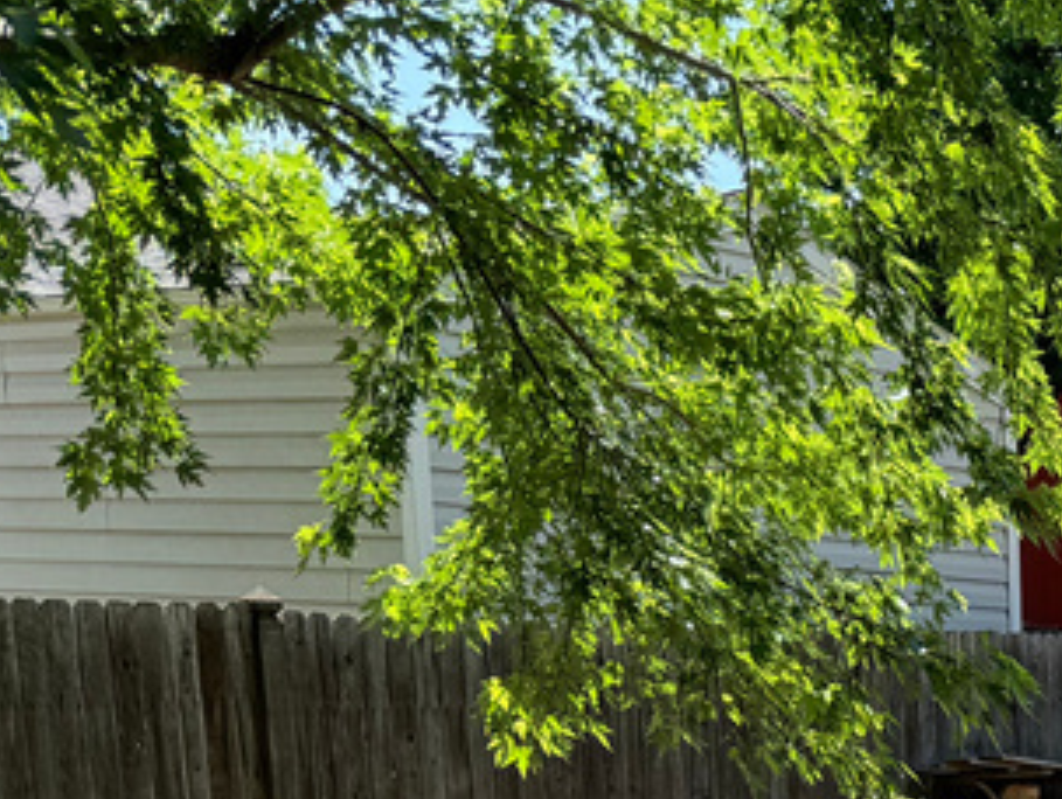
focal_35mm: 81
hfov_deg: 20.7
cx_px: 1574
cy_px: 1293
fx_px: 2488
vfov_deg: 16.2
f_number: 1.78
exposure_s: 1/1366
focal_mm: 6.76
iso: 80
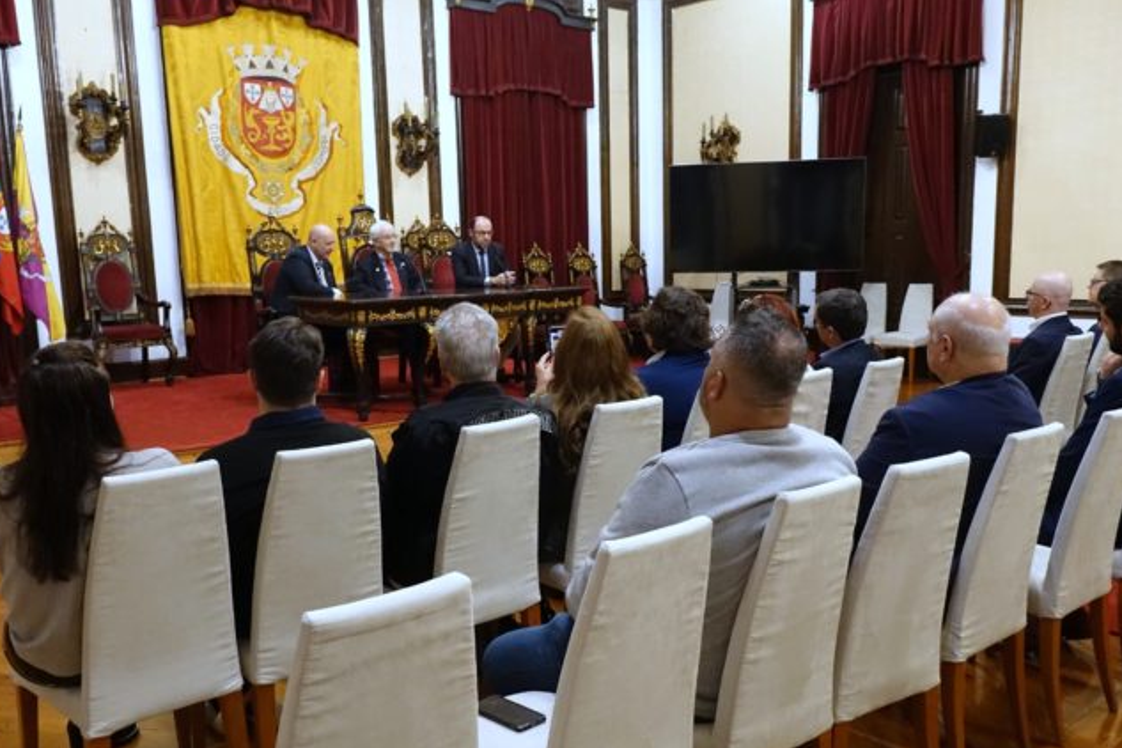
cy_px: 424
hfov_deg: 57.2
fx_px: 1028
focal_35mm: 33
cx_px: 555
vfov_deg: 39.9
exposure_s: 1/125
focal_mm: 10.49
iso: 2000
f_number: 2.8
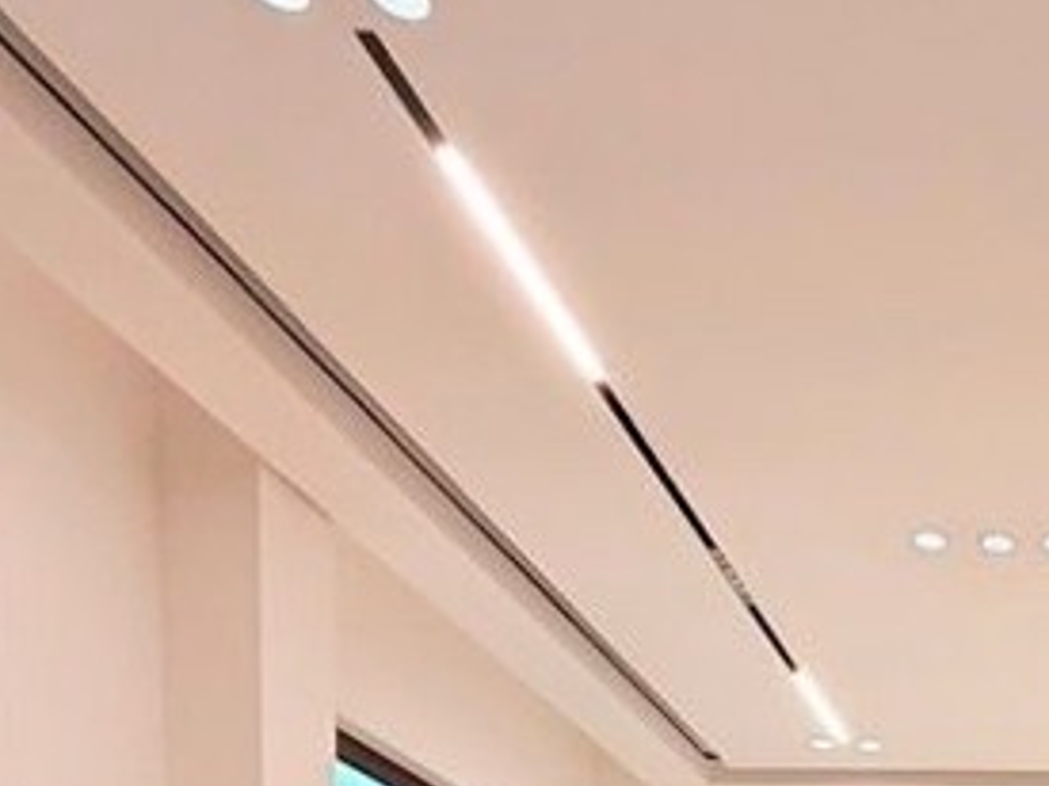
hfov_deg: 30.9
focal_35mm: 51
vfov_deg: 22.5
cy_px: 1232
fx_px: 1545
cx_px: 1297
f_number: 2.2
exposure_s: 1/99
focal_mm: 2.22
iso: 100
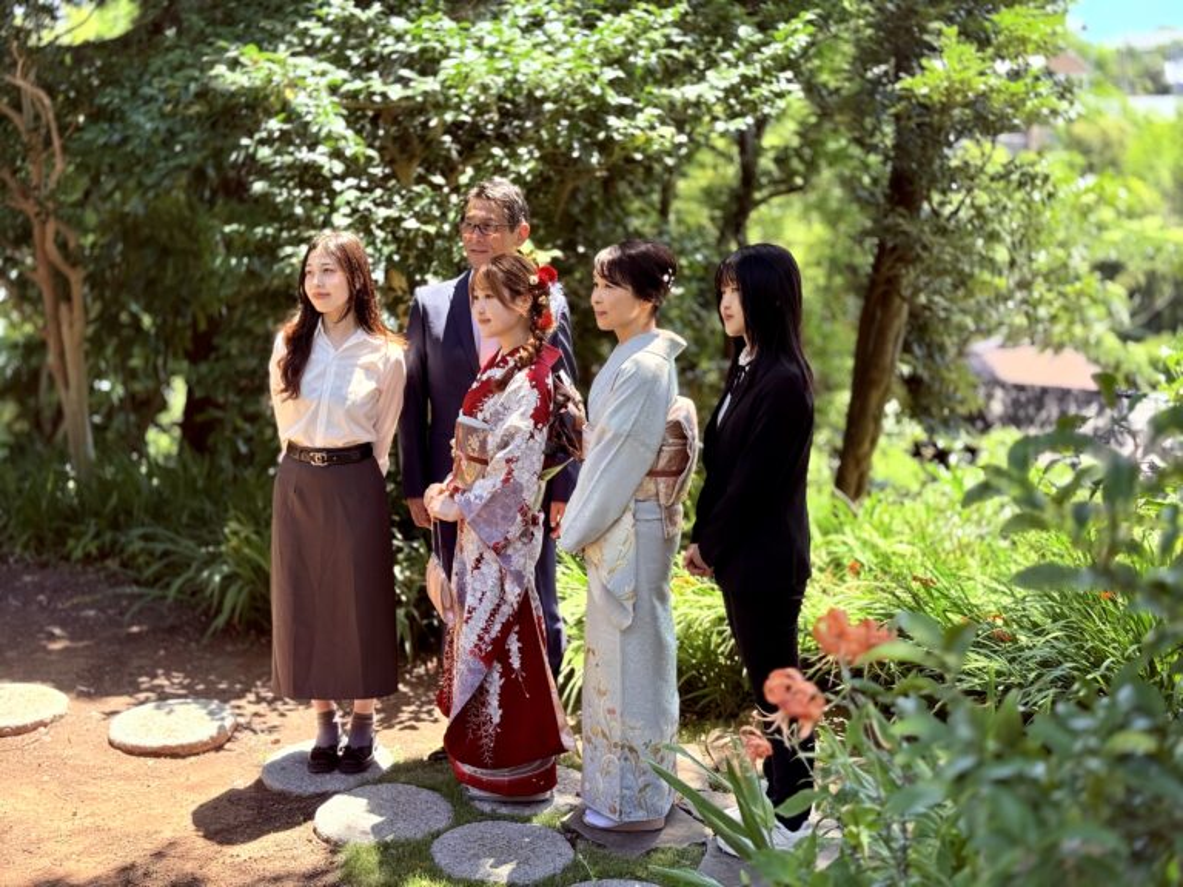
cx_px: 592
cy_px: 444
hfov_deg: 39.7
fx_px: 1640
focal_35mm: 48
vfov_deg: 30.3
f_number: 1.78
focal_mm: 6.76
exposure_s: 1/509
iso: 80
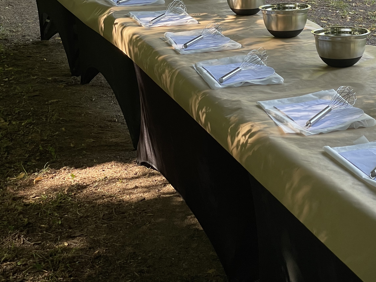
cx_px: 316
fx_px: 999
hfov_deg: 21.0
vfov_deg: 15.9
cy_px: 50
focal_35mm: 92
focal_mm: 6
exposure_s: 1/99
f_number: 2
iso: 40
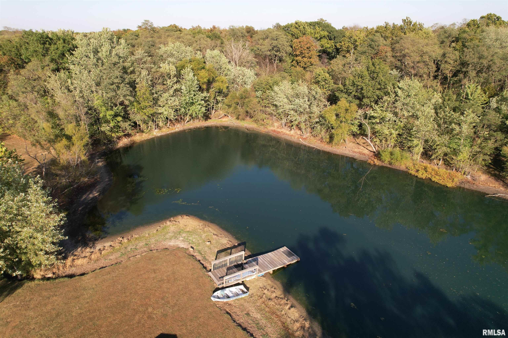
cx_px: 254
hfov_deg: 78.6
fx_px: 310
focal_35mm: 22
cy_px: 169
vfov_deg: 57.2
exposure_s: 1/1000
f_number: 2.8
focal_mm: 8.38
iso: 100
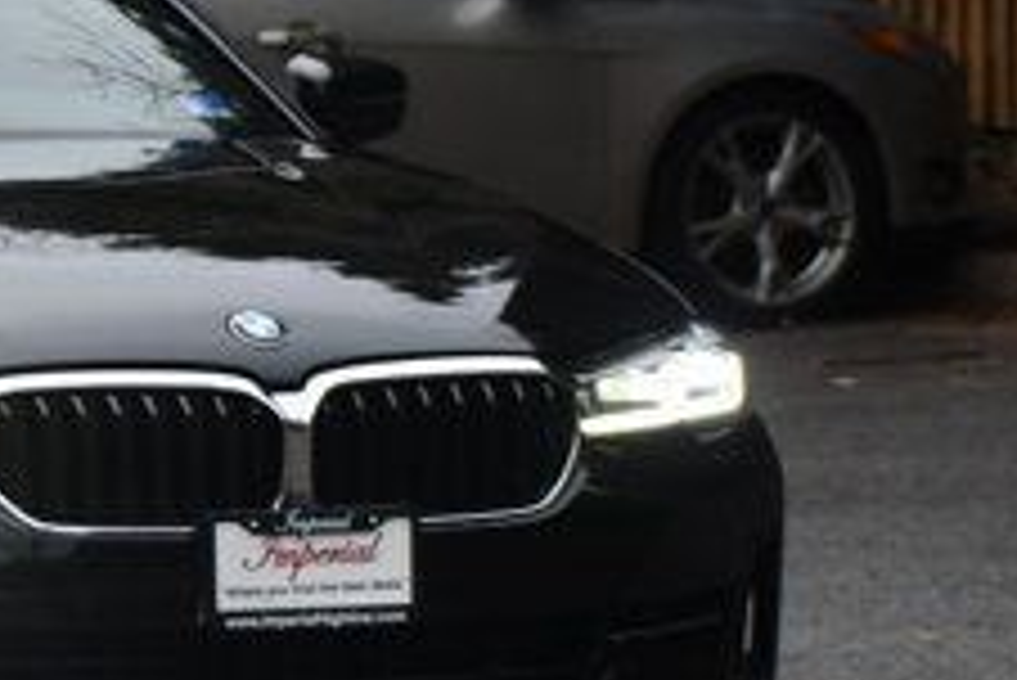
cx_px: -328
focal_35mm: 391
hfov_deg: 5.2
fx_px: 11052
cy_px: 92
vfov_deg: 3.5
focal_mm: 92
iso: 500
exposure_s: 1/250
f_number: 4.8
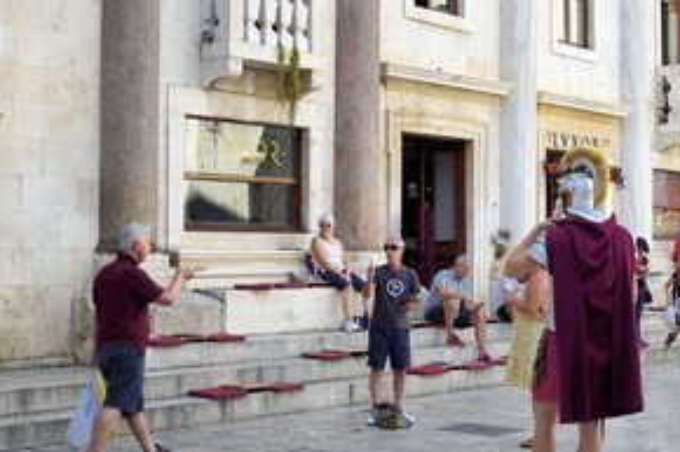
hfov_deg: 35.7
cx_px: 485
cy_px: 215
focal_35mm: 55
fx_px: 1038
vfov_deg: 24.6
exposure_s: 1/500
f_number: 7.1
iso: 400
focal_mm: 38
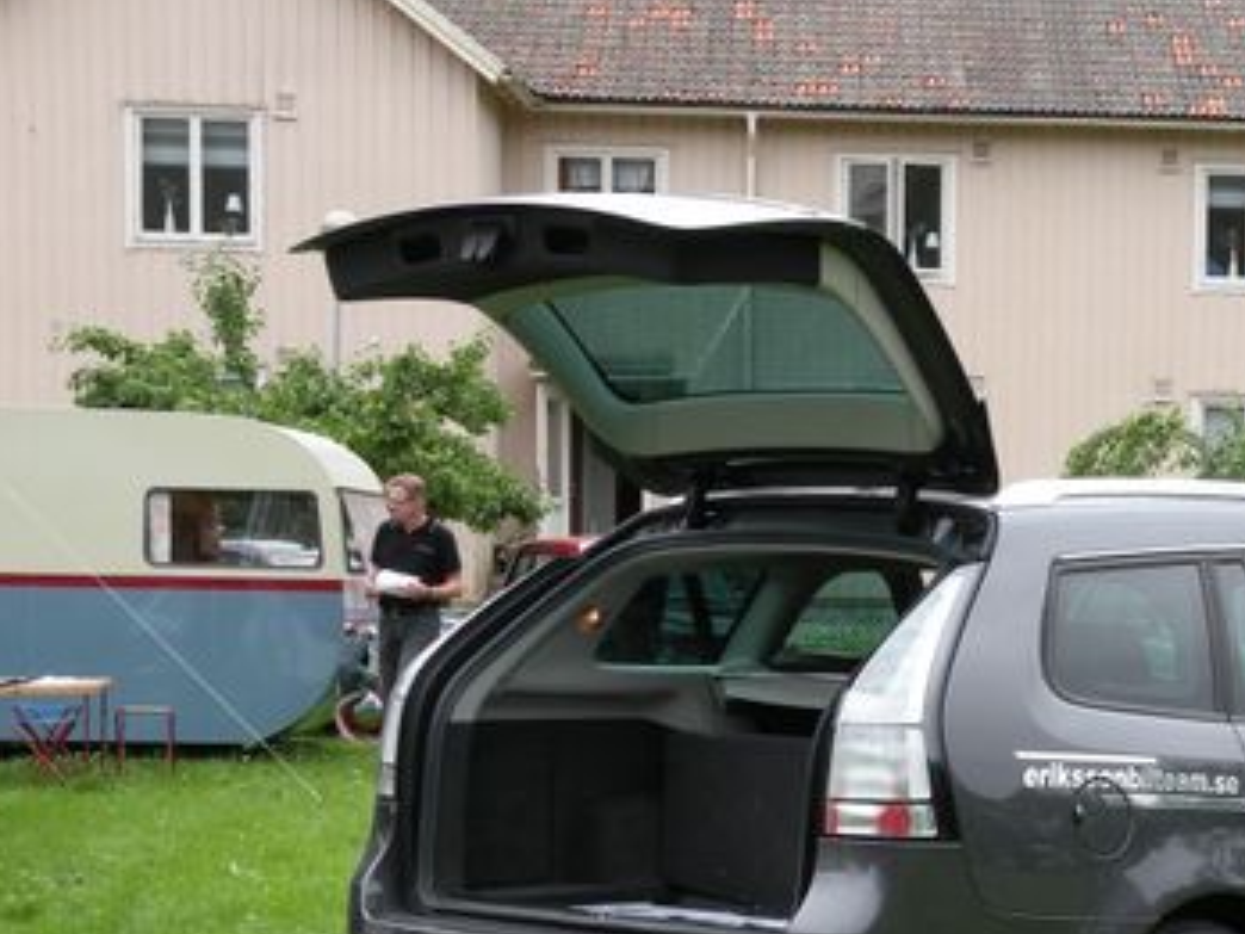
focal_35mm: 103
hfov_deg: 18.7
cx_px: 1127
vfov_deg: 14.3
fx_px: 3705
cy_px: 648
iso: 64
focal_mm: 9.8
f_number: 5
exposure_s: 1/150
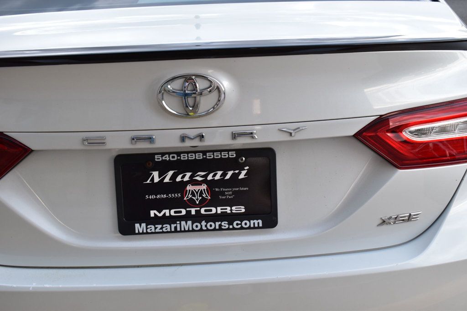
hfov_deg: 45.0
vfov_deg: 30.8
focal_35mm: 44
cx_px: 234
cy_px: 156
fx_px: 564
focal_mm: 29
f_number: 7.1
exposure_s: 1/25
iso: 400
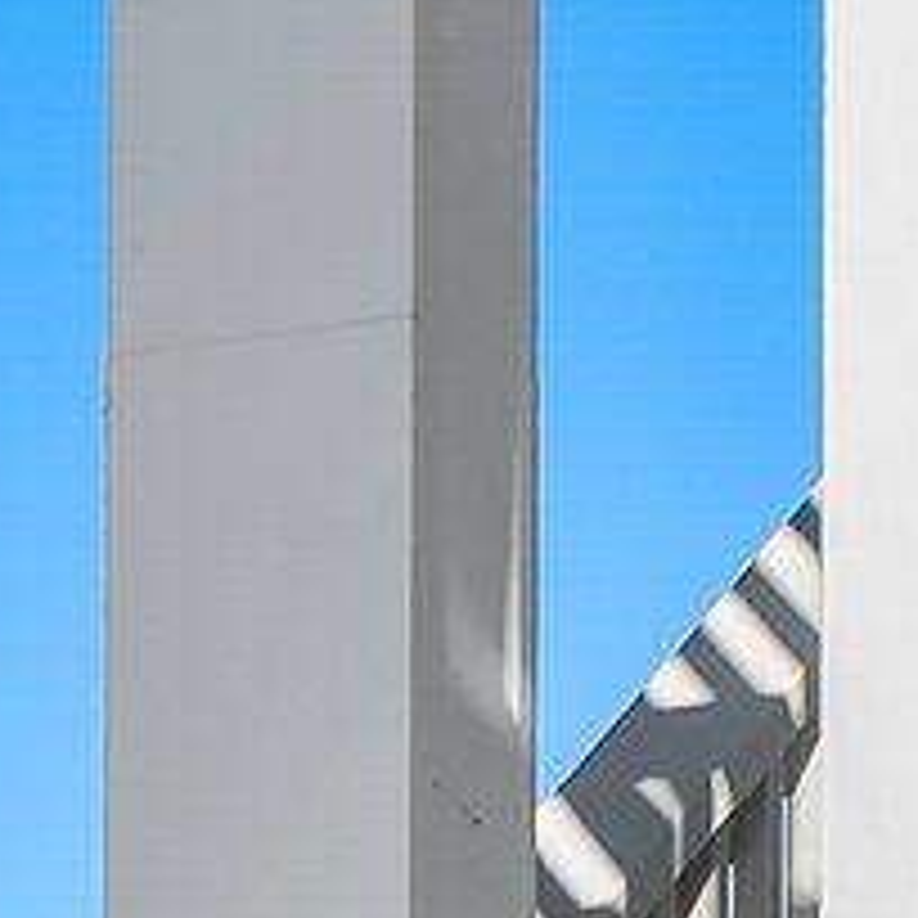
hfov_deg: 6.2
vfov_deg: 5.7
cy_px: 2959
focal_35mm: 281
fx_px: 8431
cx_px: 72
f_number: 9
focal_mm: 22.5
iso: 100
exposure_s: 1/320
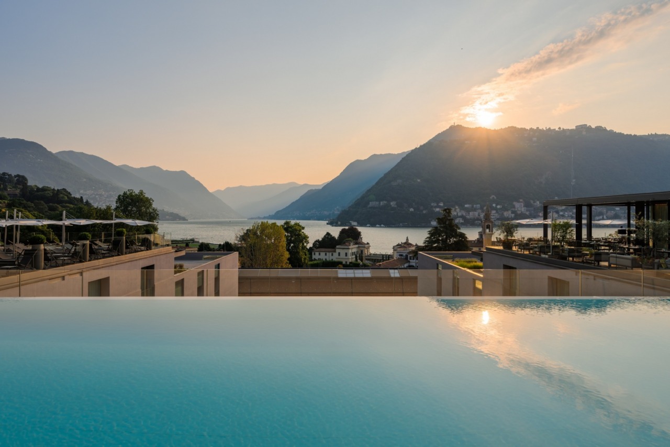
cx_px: 335
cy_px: 224
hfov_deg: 84.0
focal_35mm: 20
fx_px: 372
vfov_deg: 61.9
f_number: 8
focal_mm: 20
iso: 64
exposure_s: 1/800
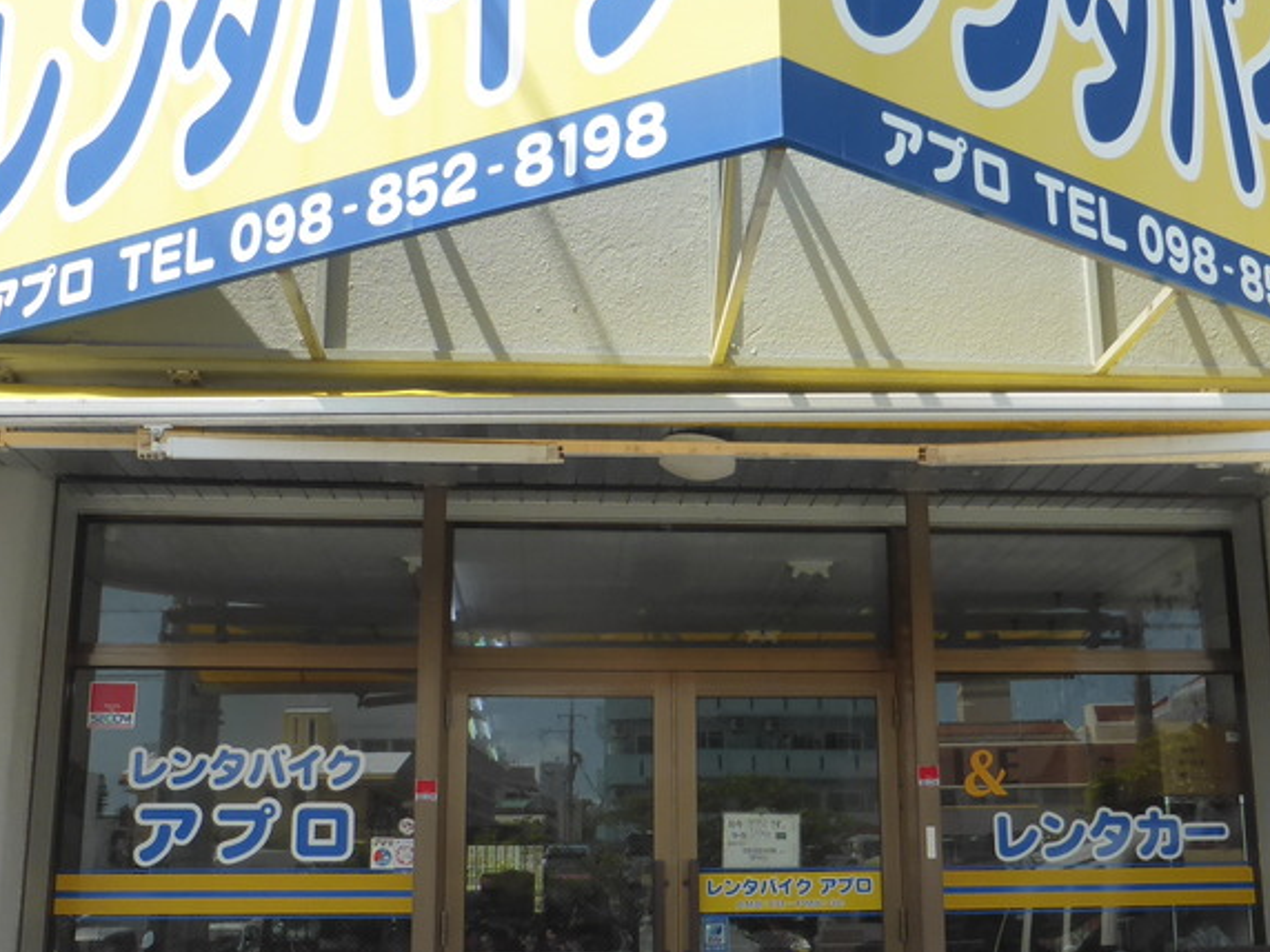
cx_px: 708
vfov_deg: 33.5
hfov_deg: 43.8
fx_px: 1578
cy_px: 541
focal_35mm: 43
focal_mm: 4.3
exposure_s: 1/1000
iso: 160
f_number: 3.3
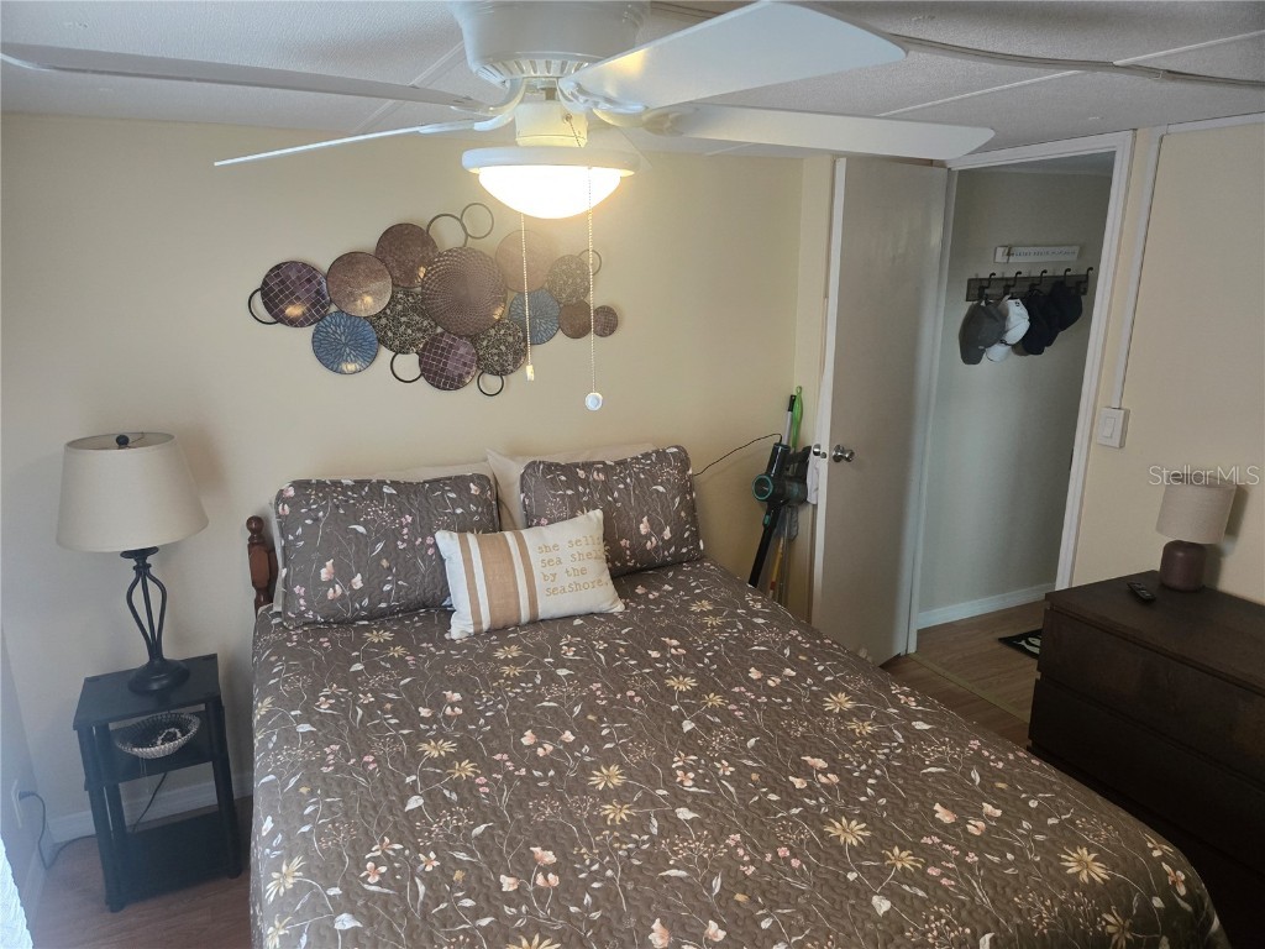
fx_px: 841
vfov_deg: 58.9
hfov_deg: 73.9
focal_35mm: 23
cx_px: 632
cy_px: 474
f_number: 1.8
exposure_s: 1/120
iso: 400
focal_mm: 5.4
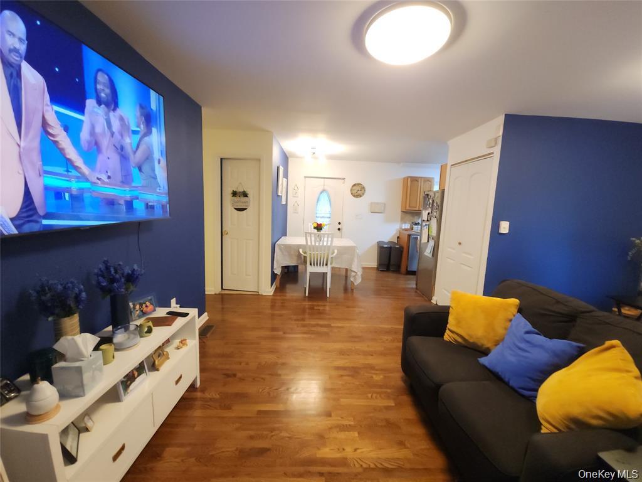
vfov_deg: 89.9
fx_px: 241
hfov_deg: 106.2
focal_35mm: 13
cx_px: 321
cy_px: 241
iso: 320
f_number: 2.2
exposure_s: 1/40
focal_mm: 2.2
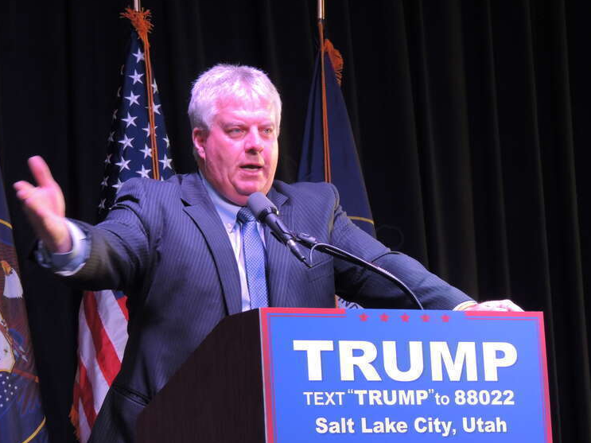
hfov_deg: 11.8
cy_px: 227
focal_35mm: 167
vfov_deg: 8.9
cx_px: 309
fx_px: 2851
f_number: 4.4
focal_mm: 27.6
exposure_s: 1/60
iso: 400
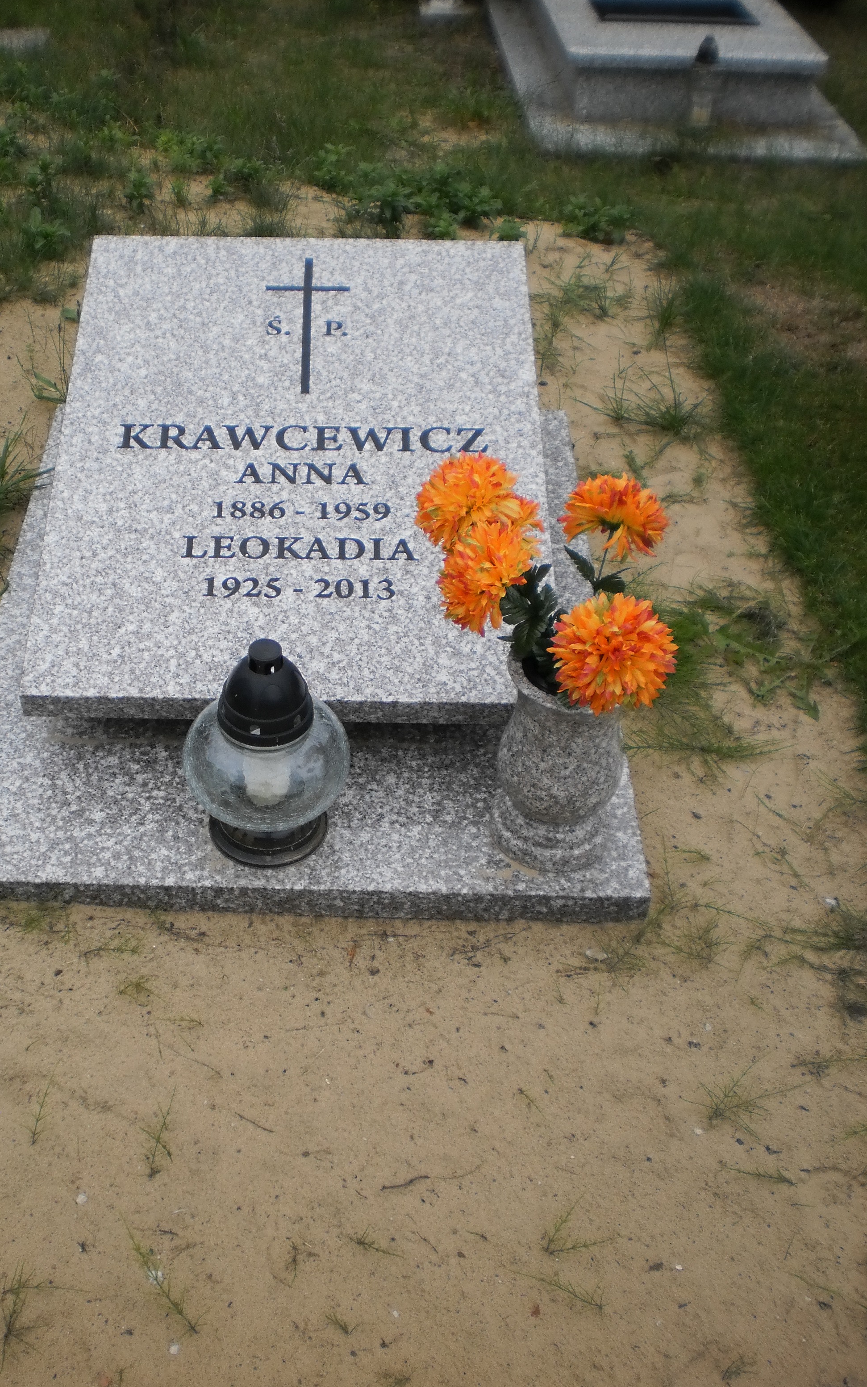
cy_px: 683
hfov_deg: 32.7
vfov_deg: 50.4
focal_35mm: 39
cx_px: 349
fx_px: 1474
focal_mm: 6.3
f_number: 3.1
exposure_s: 1/1000
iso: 100
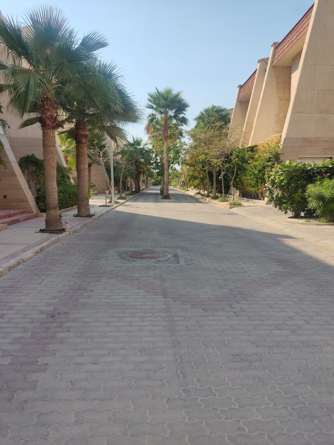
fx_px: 322
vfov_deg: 69.4
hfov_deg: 54.9
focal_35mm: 25
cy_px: 222
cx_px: 167
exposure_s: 1/1366
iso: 50
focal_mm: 4.71
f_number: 1.79
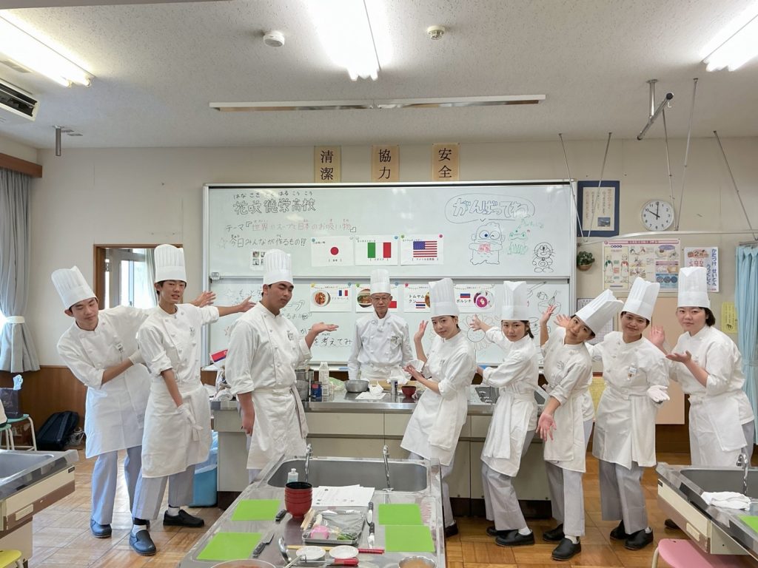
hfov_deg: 61.7
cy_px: 284
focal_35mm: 29
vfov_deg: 48.2
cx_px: 379
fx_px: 635
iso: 125
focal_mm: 3
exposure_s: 1/50
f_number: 1.8
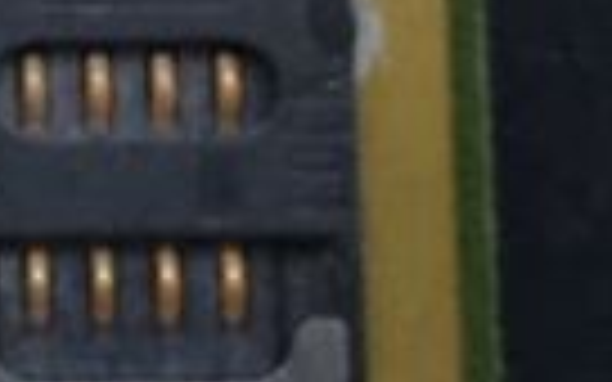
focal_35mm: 203
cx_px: -446
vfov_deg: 6.1
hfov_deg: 9.8
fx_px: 3386
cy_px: -661
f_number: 1.8
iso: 1600
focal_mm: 5.4
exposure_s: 1/20
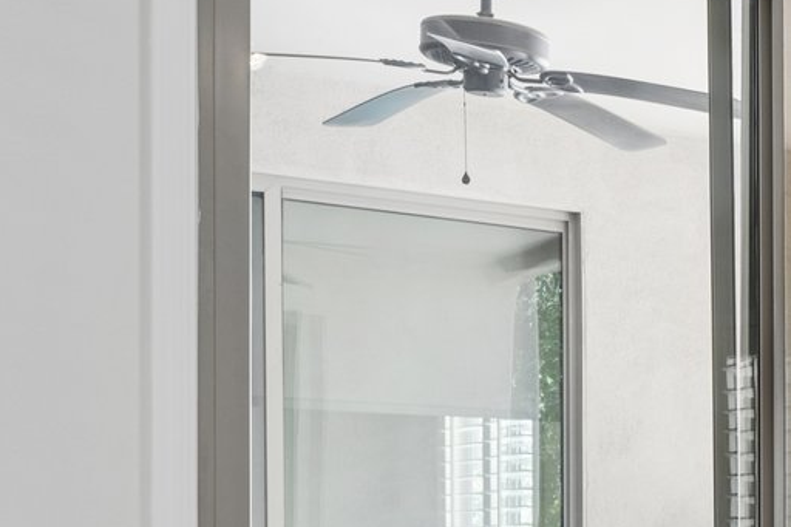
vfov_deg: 16.2
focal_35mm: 82
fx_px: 1801
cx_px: 1455
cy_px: 562
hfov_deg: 18.7
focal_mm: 20.5
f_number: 8
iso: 320
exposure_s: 1/60
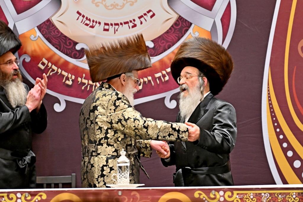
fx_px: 2524
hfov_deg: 6.9
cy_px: 101
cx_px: 152
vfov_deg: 4.6
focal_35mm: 300
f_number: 2.8
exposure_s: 1/800
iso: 640
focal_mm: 200
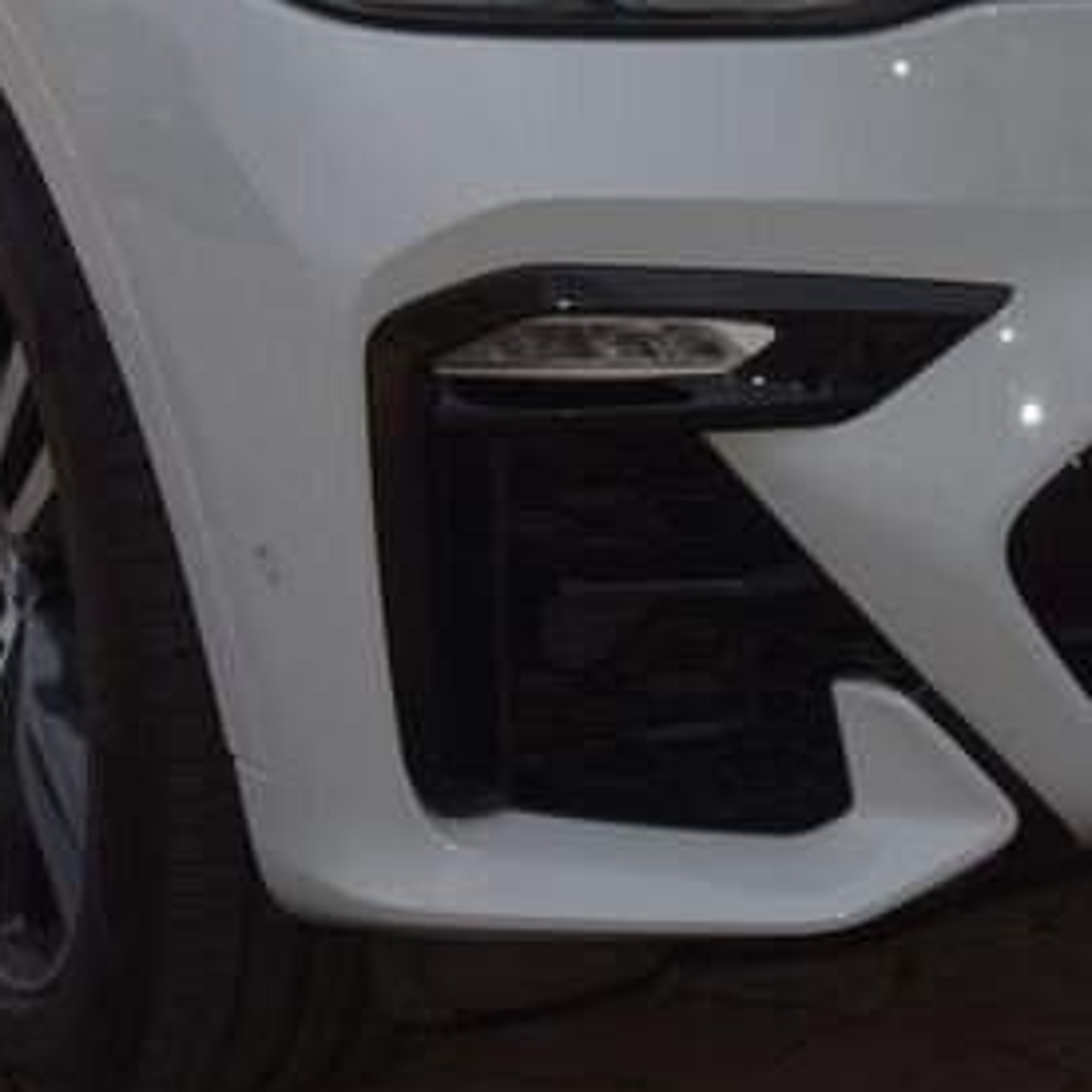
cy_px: -111
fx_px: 5425
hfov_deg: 11.5
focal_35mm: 152
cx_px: 806
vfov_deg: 11.3
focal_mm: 48
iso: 500
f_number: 20
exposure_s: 1/200
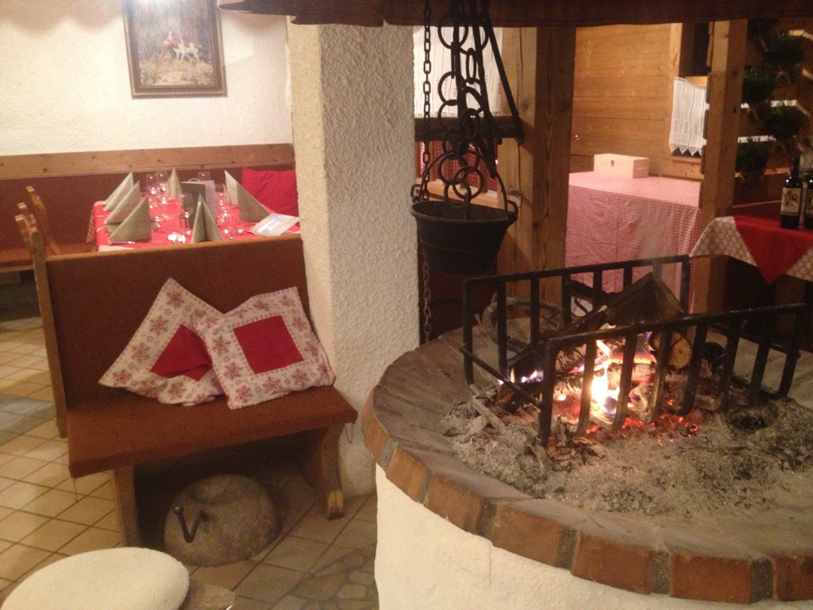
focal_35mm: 35
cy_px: 305
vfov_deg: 40.7
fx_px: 822
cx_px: 406
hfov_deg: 52.6
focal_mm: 4.28
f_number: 2.4
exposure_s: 1/20
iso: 400
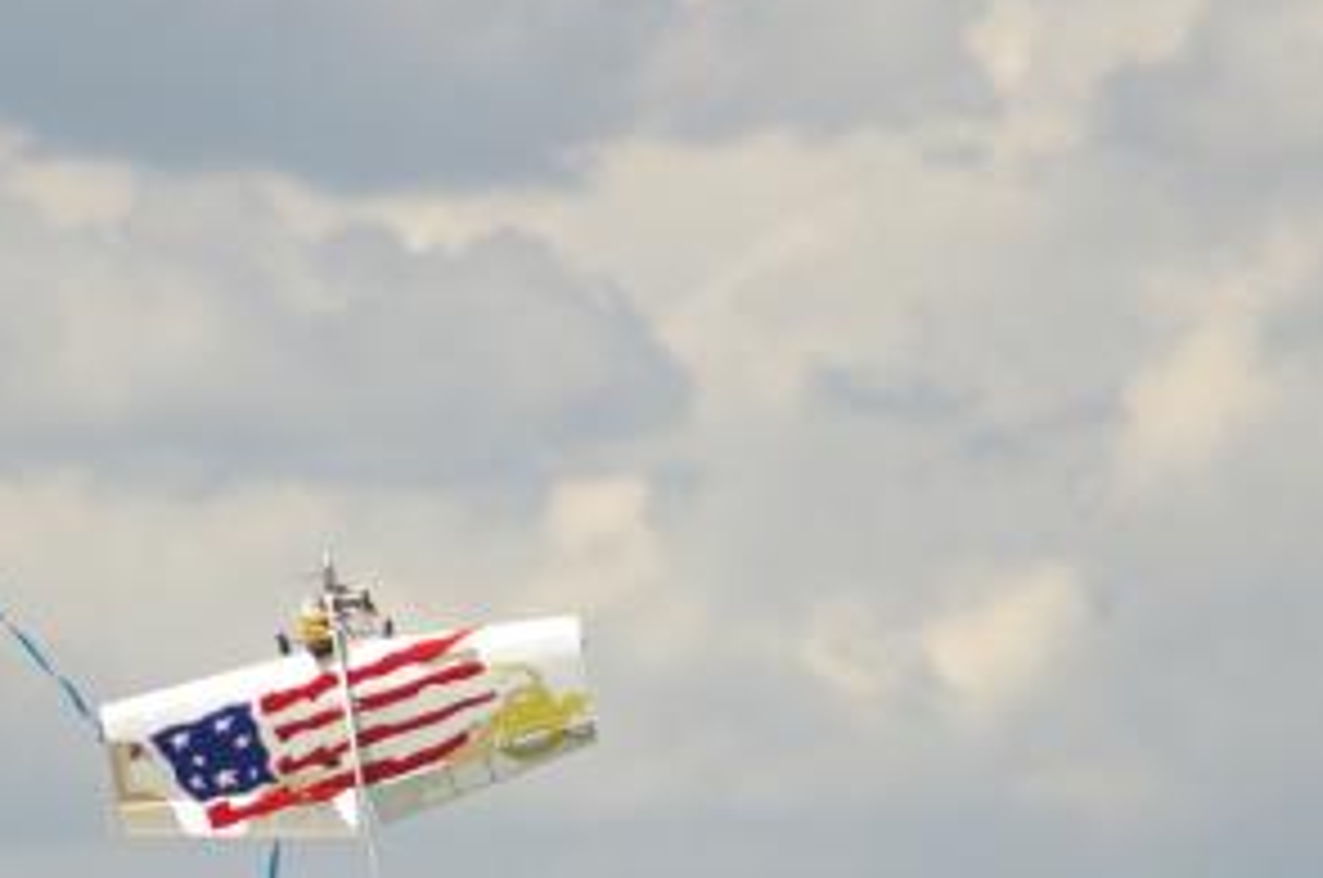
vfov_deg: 1.3
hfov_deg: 2.0
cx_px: 274
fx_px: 37460
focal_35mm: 1021
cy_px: 864
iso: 200
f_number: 5
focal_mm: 250
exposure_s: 1/320
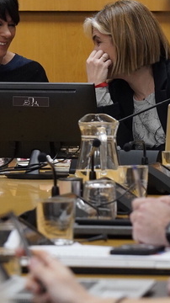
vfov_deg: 6.5
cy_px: 117
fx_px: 2666
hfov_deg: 3.7
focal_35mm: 332
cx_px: 90
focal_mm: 105
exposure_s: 1/200
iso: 3200
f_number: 6.3
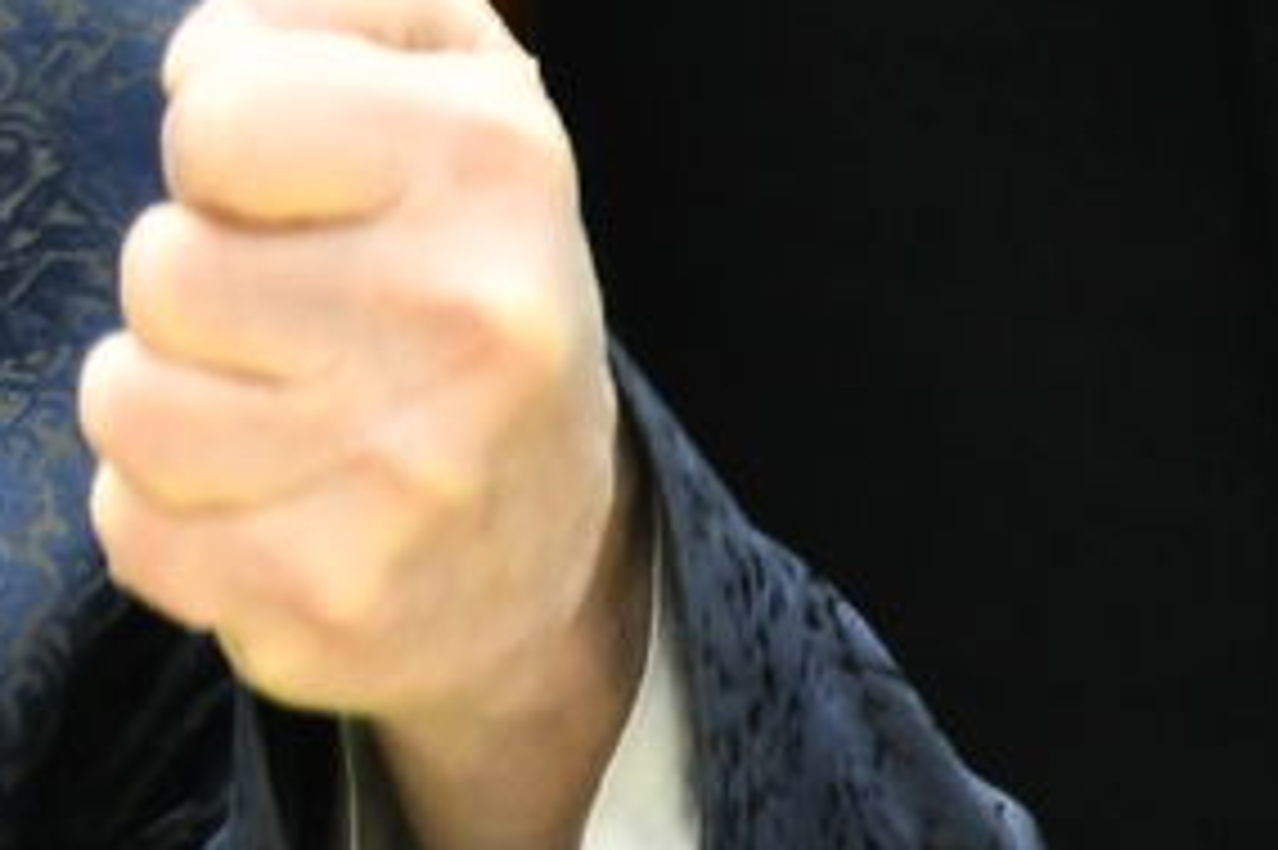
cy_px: -609
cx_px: -1274
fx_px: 43780
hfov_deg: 1.7
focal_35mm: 1234
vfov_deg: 1.1
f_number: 5.6
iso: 2500
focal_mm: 250
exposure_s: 1/200
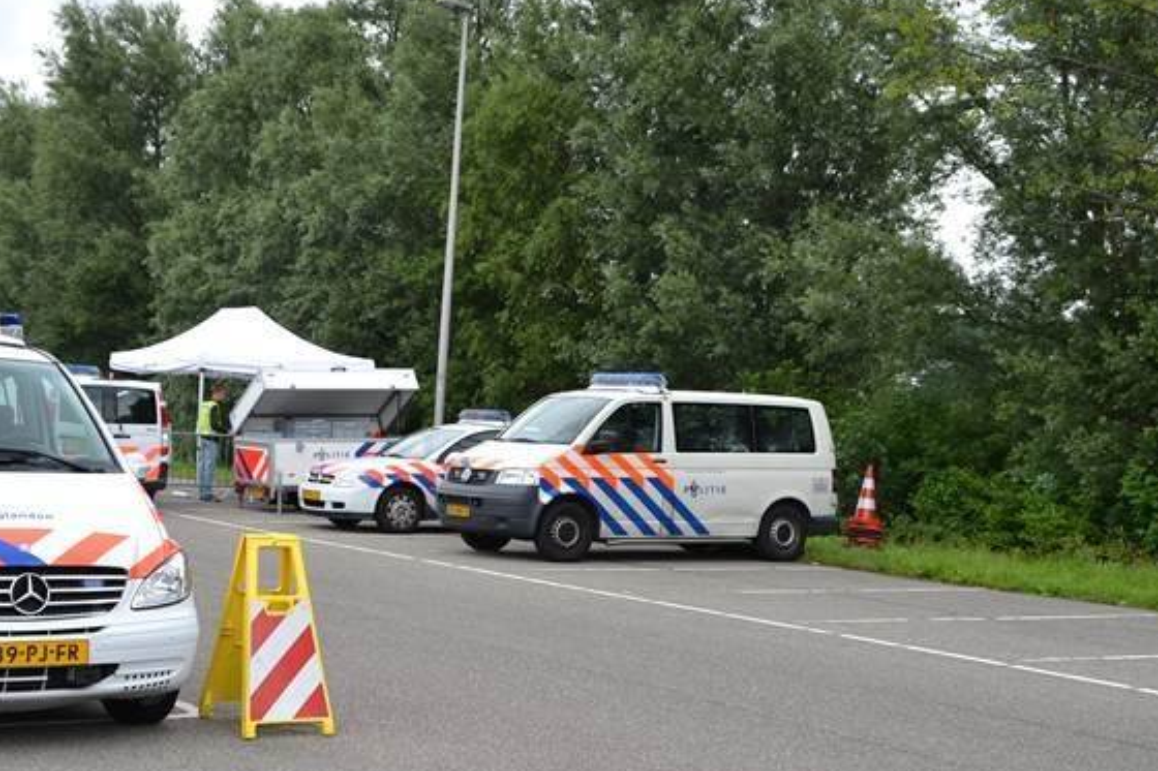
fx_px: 1929
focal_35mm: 60
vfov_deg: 22.6
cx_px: 395
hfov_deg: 33.1
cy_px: 427
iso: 100
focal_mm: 28
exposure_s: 1/200
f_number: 7.1
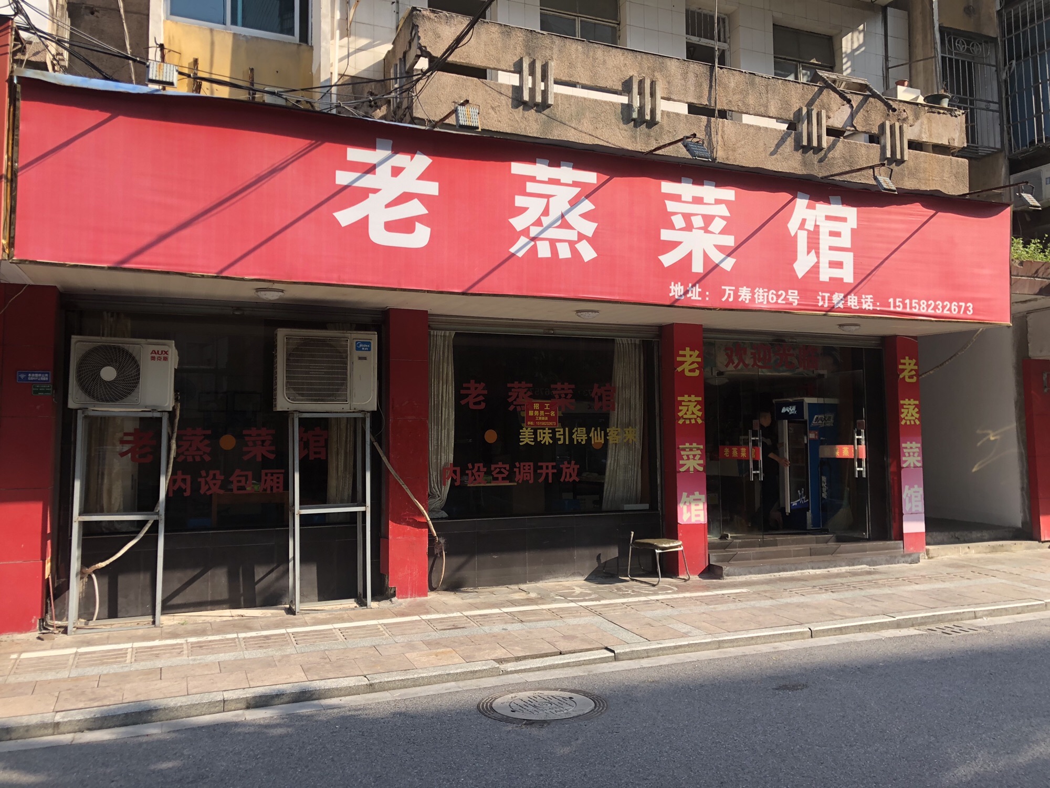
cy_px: 394
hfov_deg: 63.4
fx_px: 849
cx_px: 525
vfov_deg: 49.7
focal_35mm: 28
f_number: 1.8
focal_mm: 4
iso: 20
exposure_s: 1/448
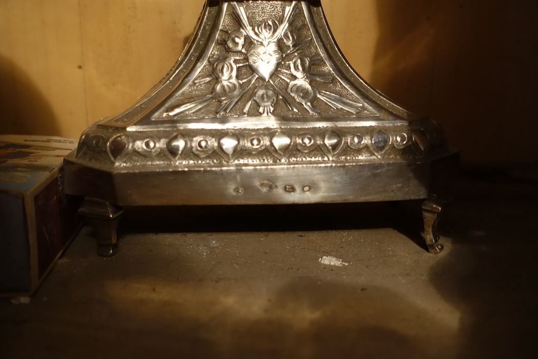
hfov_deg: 45.4
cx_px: 269
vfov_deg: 31.2
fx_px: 643
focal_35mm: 43
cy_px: 180
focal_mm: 15.94
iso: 800
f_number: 2.8
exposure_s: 1/10
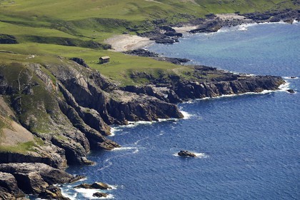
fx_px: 1667
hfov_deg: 10.3
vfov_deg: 6.9
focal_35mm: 200
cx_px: 150
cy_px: 100
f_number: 5.6
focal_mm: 200
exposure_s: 1/800
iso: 200
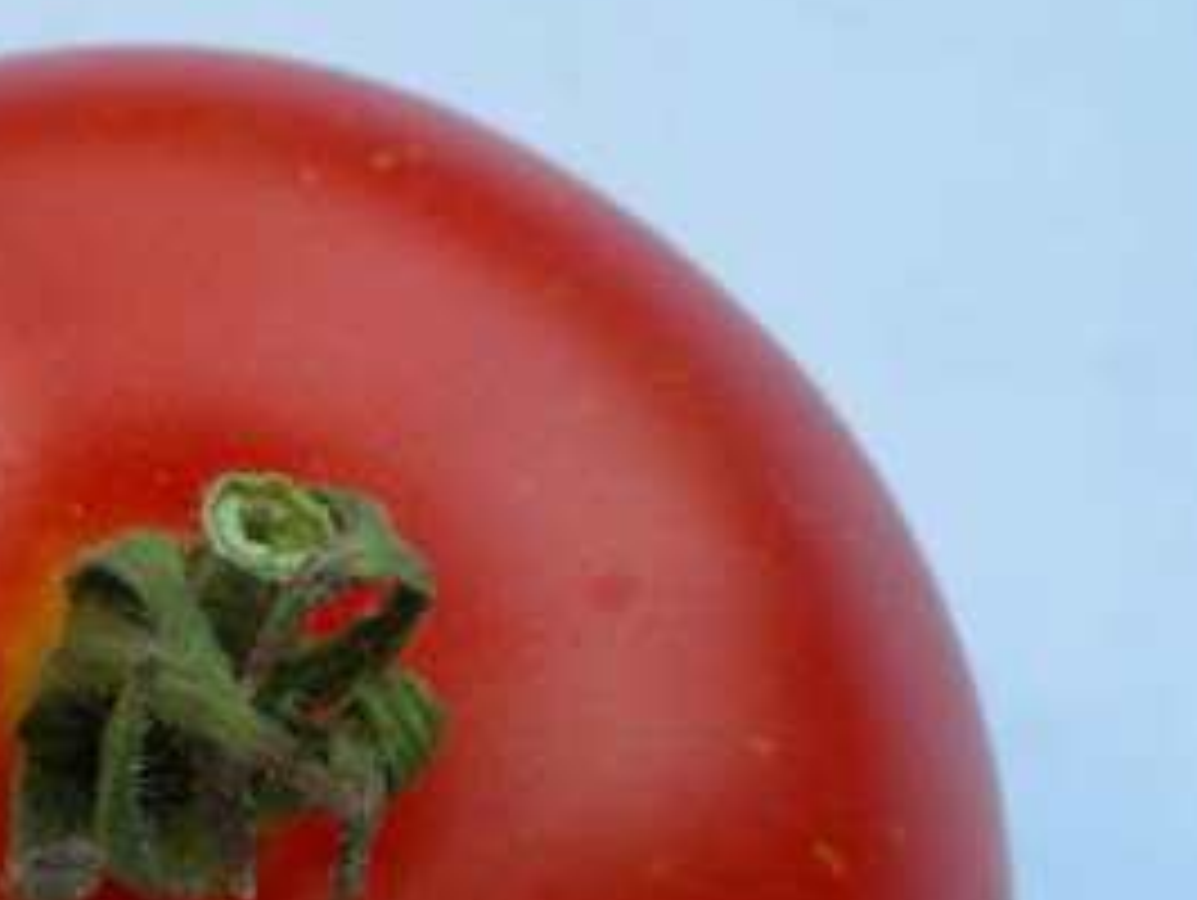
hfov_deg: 7.2
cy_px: 1125
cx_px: 94
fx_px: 9483
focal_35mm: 274
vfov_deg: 5.4
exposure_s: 1/179
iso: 50
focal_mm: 19.1
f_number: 4.3
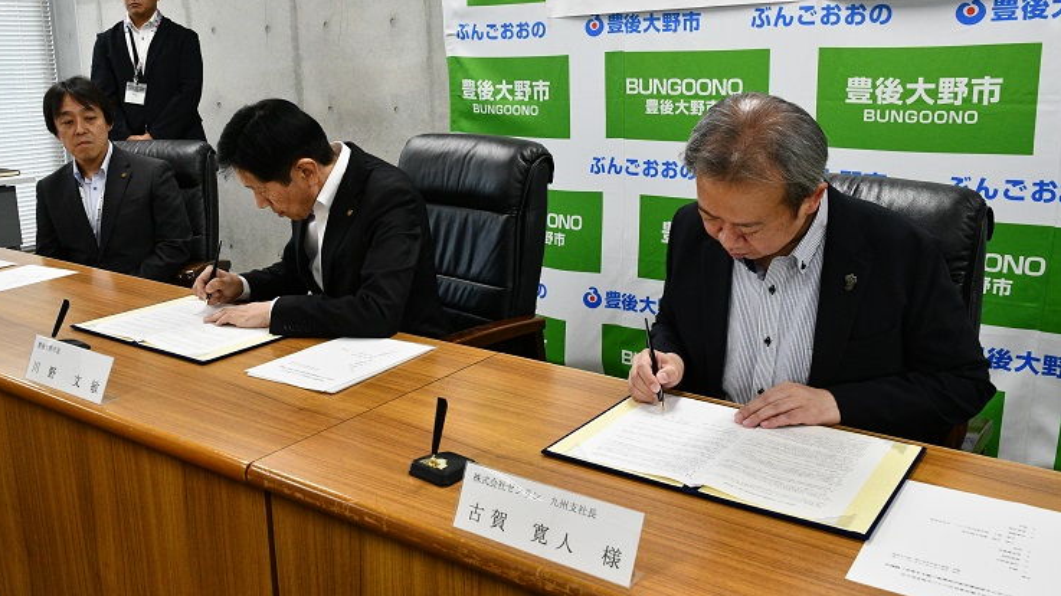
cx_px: 523
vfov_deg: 36.6
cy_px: 276
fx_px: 900
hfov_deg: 61.0
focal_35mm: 32
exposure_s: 1/125
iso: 2500
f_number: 8
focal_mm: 20
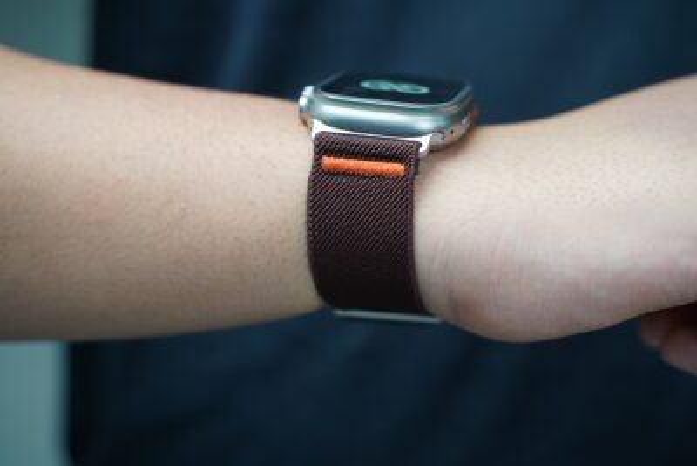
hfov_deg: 37.5
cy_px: 233
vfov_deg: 25.5
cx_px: 348
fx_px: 1026
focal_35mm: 53
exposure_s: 1/60
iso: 1000
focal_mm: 53
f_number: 4
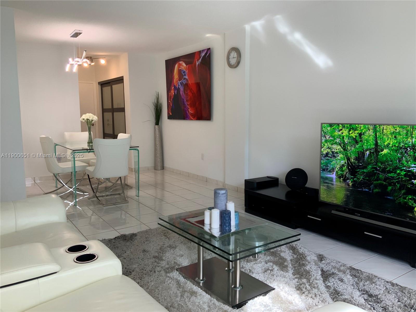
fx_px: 349
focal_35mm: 29
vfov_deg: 48.2
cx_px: 208
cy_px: 156
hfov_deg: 61.7
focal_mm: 3
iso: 64
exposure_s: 1/120
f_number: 1.8
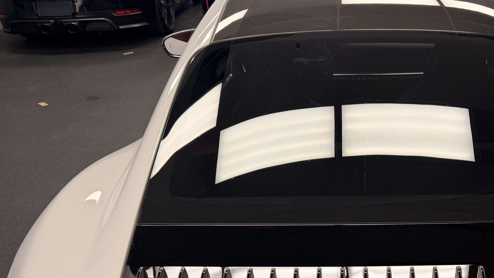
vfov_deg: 28.7
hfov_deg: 48.8
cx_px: 363
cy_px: 243
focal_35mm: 40
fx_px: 524
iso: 125
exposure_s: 1/120
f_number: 1.78
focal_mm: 6.76
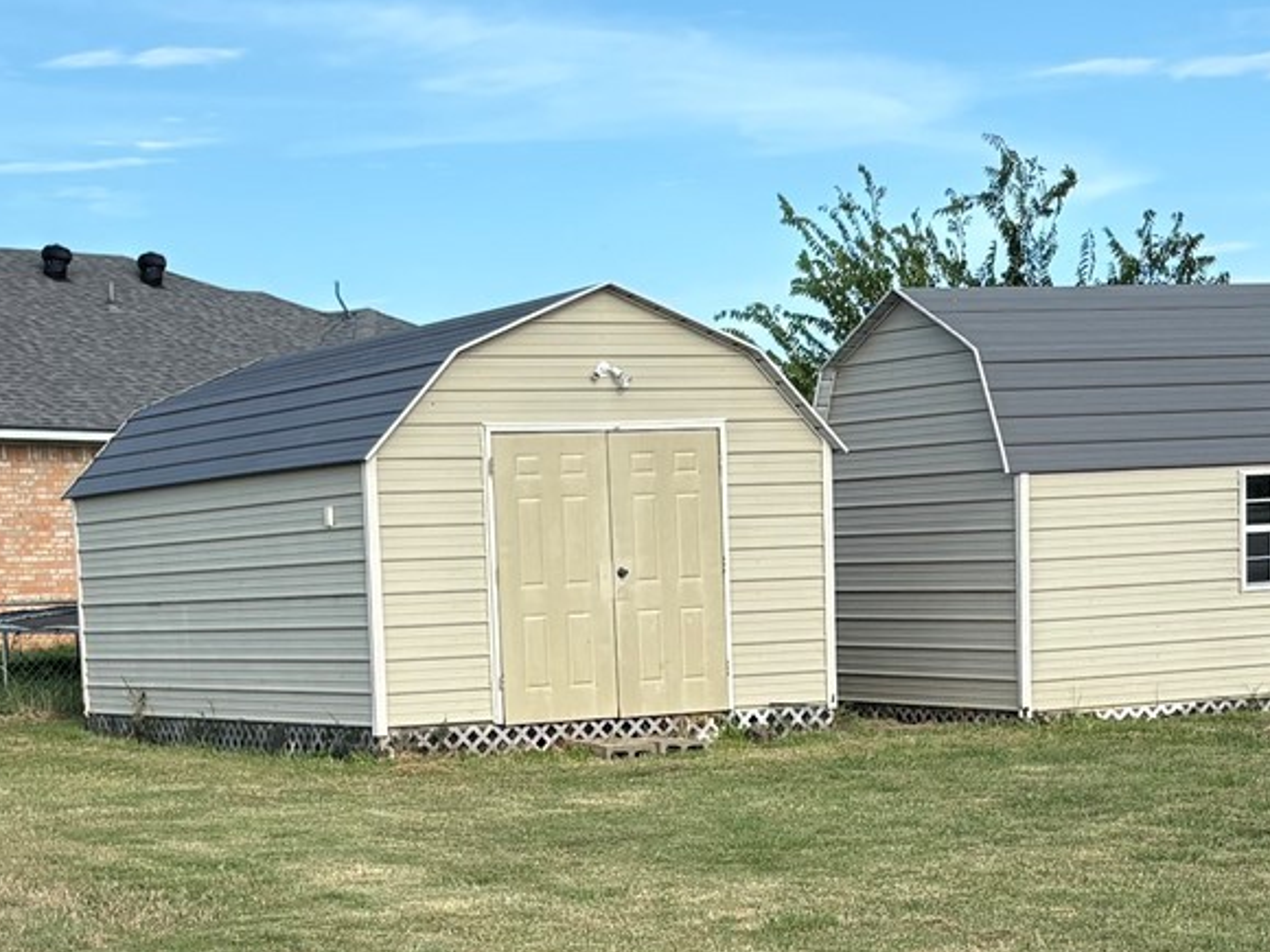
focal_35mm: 86
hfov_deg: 22.7
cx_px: 526
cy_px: 906
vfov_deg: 16.9
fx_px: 3155
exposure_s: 1/2012
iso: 50
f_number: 1.6
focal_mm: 5.96
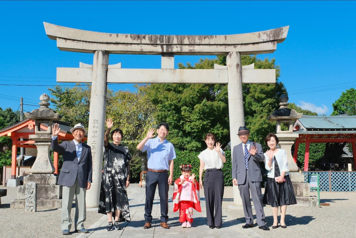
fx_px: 386
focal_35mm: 39
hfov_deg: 49.6
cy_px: 119
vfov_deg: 34.2
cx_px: 178
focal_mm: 26.2
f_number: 9
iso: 800
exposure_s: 1/800
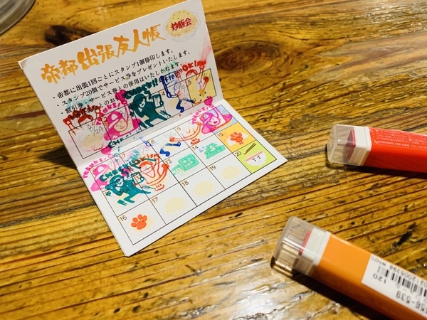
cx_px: 214
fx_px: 321
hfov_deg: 67.3
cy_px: 160
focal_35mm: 26
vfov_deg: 53.1
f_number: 1.8
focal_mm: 4.25
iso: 200
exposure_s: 1/50
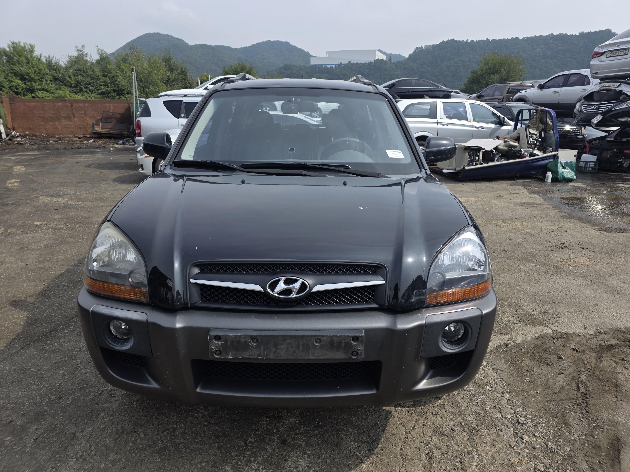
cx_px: 315
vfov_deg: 58.9
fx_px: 419
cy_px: 236
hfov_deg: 73.9
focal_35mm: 23
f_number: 1.7
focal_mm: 6.3
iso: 80
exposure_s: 1/5296
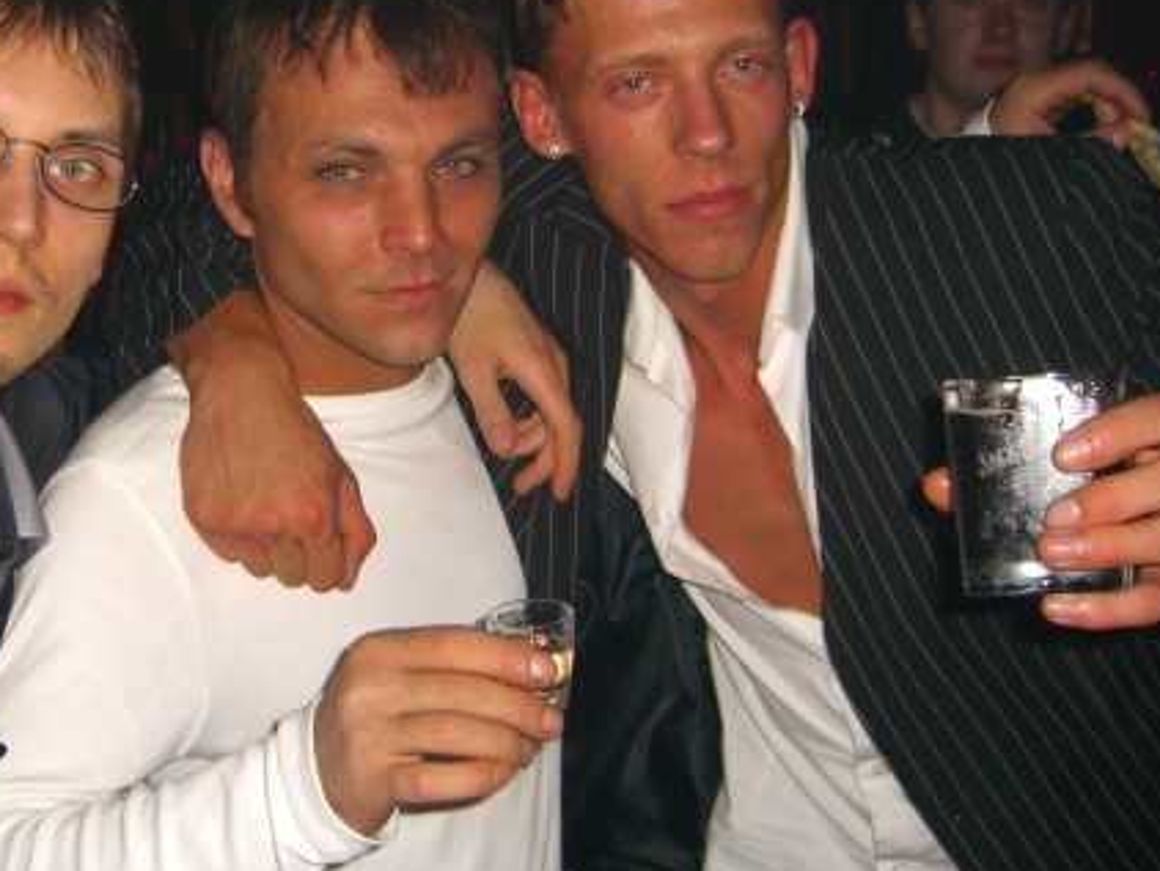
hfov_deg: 35.1
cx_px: 355
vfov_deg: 27.0
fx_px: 1811
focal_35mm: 54
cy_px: 316
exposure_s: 1/60
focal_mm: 7.9
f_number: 2.8
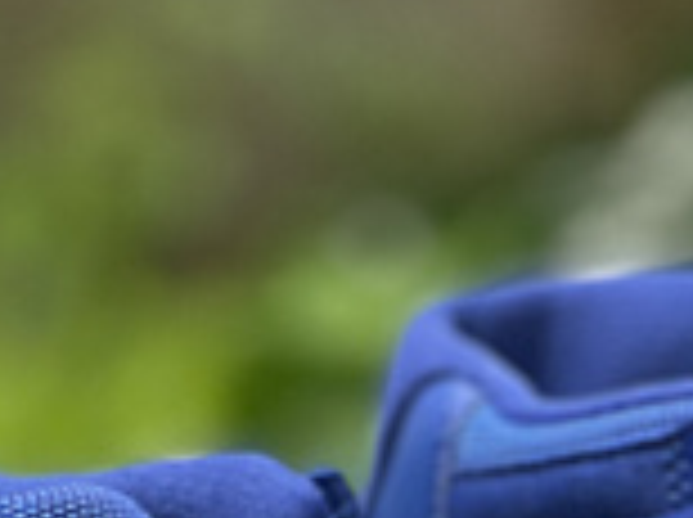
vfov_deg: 4.7
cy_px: 1223
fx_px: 6156
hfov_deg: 6.4
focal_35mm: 308
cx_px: 864
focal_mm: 7.5
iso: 250
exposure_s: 1/121
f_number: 2.2
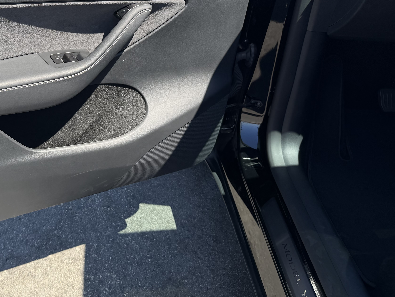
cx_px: 61
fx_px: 468
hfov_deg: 42.9
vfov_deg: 34.2
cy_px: 63
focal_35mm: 41
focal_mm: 6.76
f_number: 1.78
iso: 80
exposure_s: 1/878
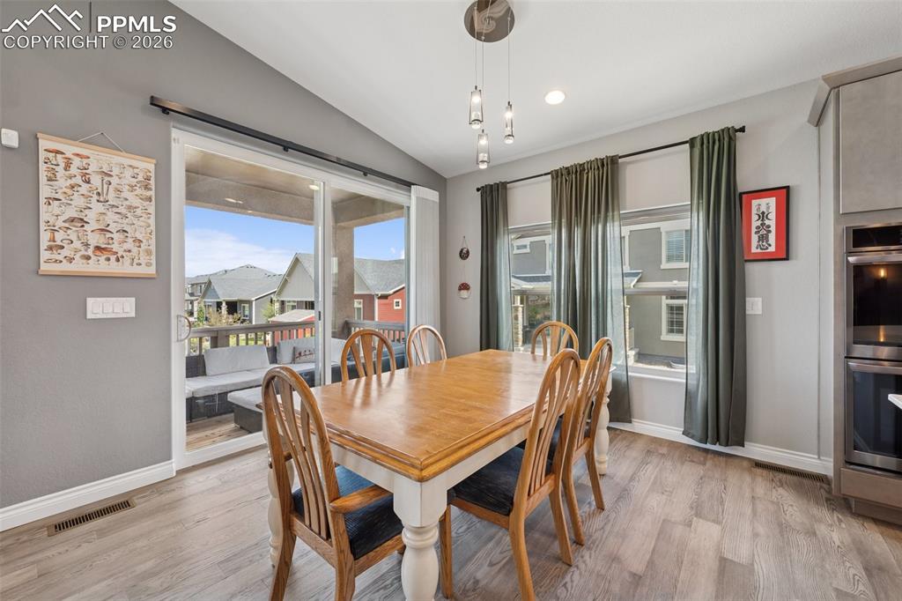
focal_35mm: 14
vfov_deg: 81.2
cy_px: 300
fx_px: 351
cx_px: 451
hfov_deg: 104.3
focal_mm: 14
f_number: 13
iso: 100
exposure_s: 1/5
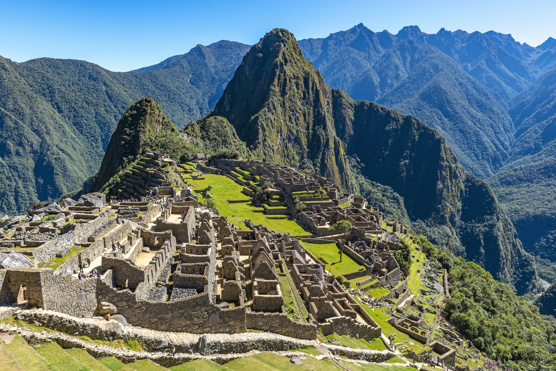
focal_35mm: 24
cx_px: 278
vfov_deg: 53.1
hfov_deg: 73.7
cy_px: 186
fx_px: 371
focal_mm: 24
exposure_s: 1/125
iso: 100
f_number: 9
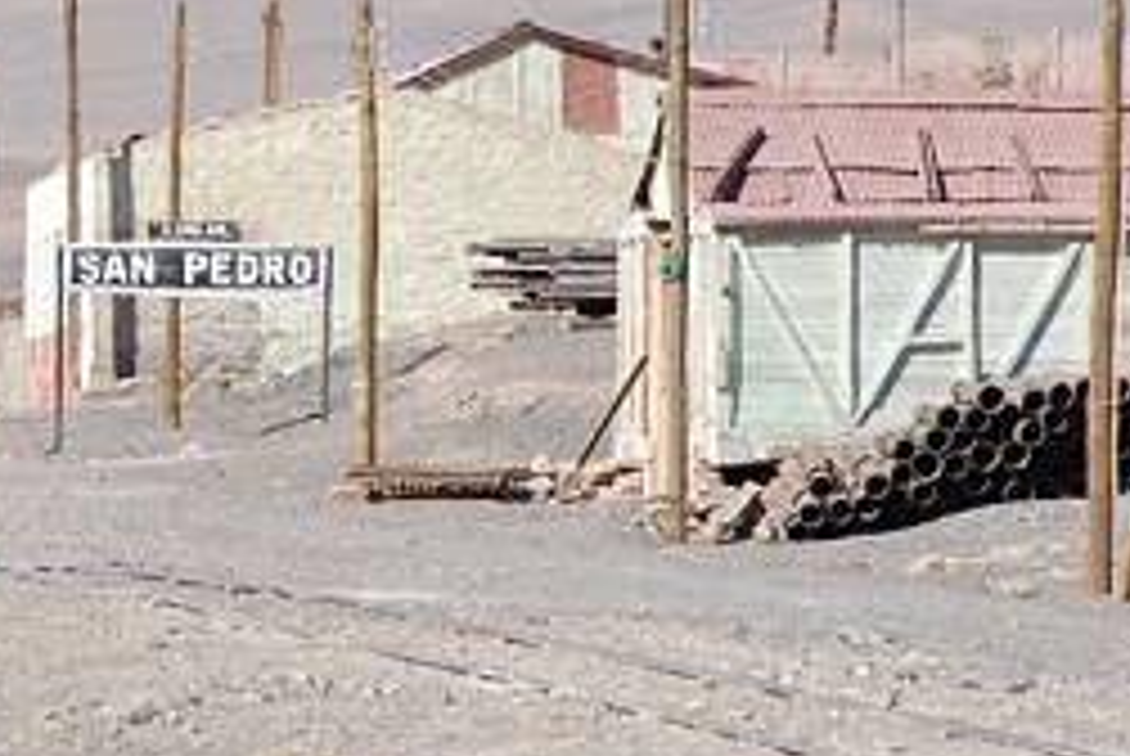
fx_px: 23066
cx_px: 23
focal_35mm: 734
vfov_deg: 1.9
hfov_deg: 2.8
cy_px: 304
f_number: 10
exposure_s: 1/350
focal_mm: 200
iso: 200
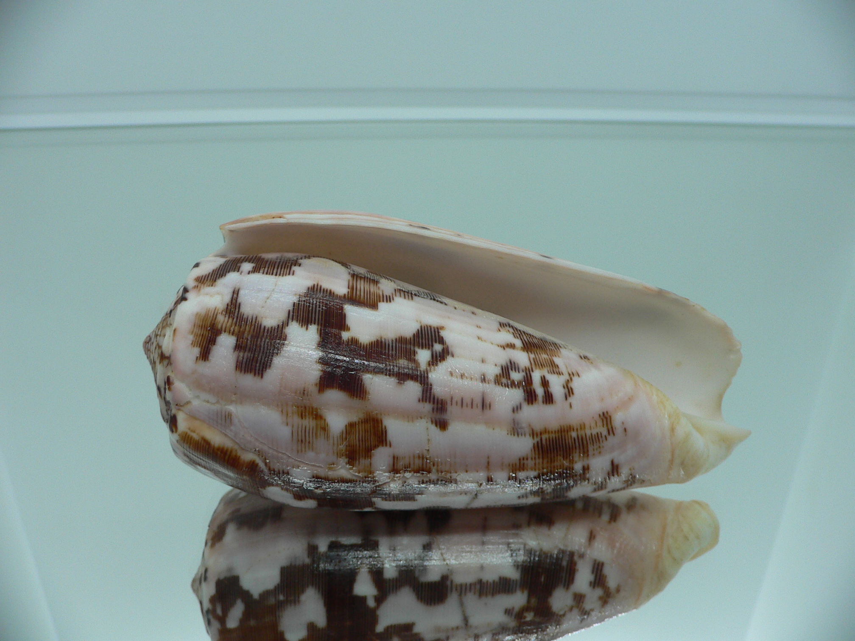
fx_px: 864
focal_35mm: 35
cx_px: 428
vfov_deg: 40.7
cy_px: 320
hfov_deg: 52.6
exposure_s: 1/60
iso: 80
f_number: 2.8
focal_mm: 4.6
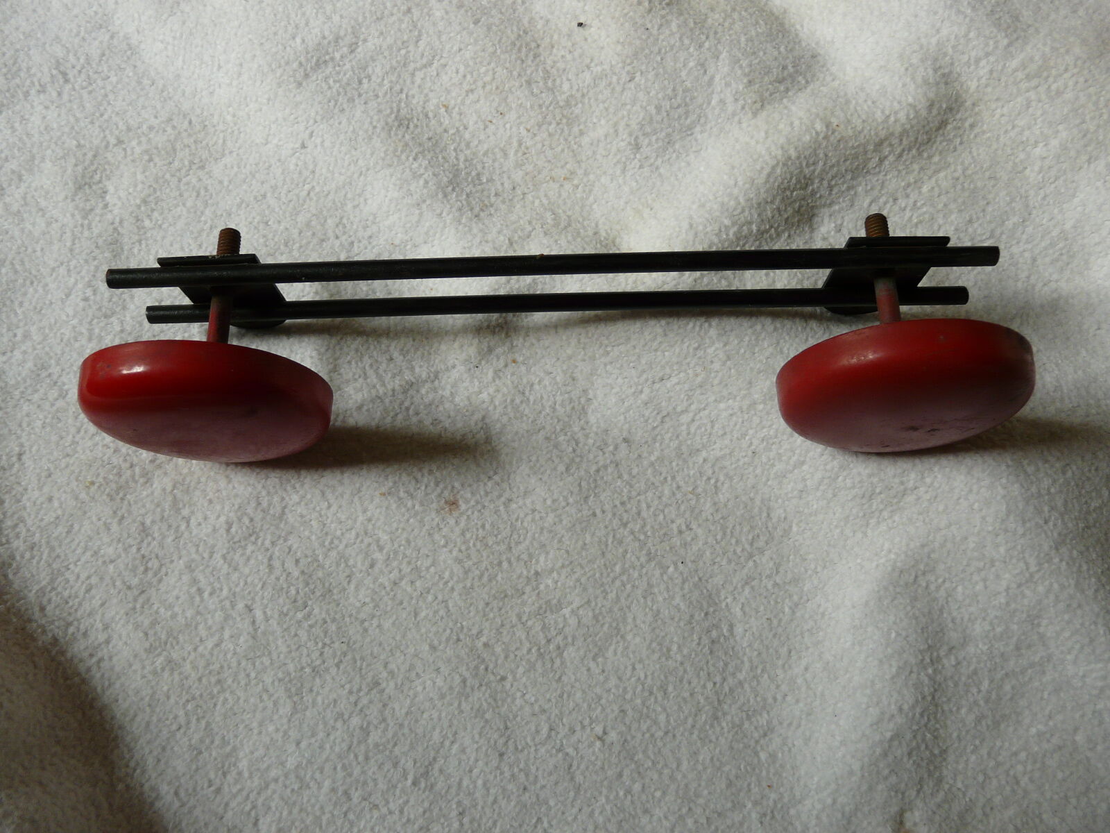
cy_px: 416
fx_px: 898
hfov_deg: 63.4
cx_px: 555
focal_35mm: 28
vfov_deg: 49.7
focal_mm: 4.6
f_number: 2.8
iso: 100
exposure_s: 1/30
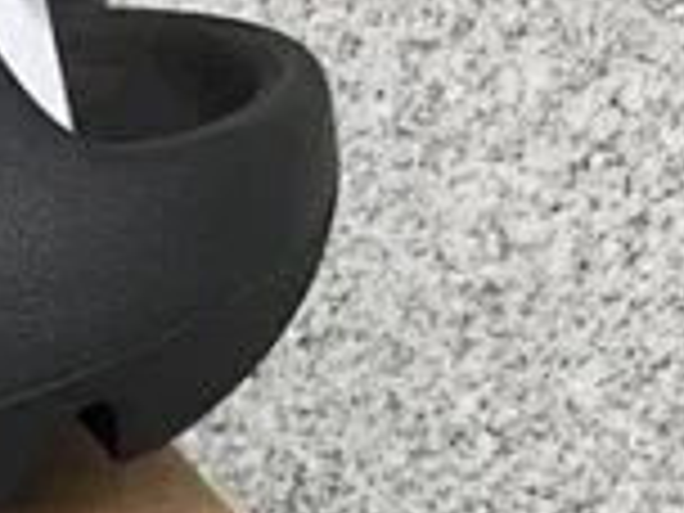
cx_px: -882
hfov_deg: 10.6
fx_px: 3221
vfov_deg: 9.0
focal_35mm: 163
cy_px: 540
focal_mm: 3.3
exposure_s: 1/112
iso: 25
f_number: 2.4
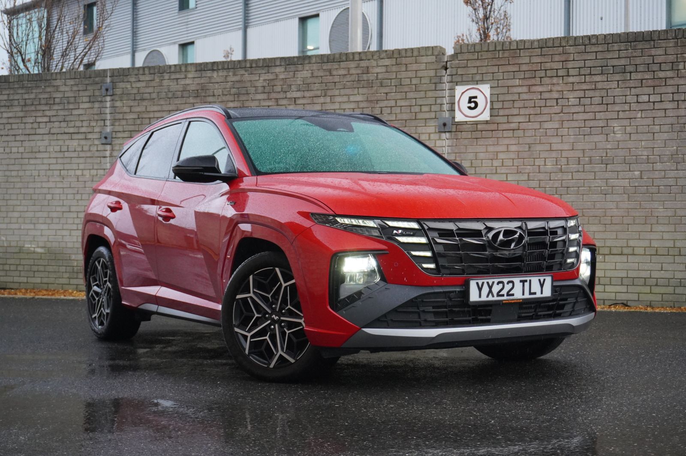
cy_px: 228
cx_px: 343
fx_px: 1057
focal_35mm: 56
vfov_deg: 24.4
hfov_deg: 36.0
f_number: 5.6
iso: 3200
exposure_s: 1/160
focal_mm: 37
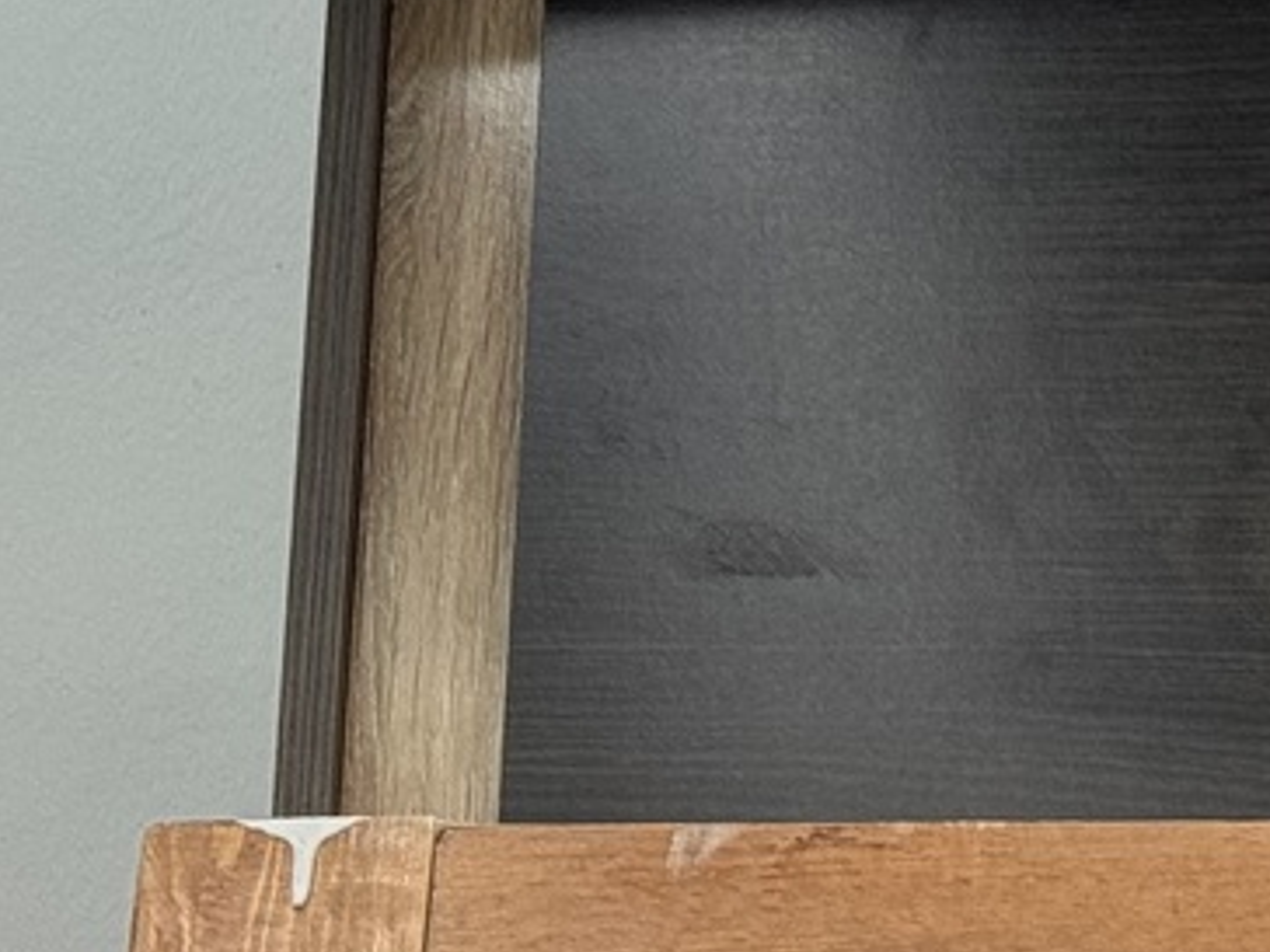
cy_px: -767
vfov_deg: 7.6
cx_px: 1581
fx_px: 6971
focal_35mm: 190
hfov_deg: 10.2
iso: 125
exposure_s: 1/50
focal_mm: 6.76
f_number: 1.78
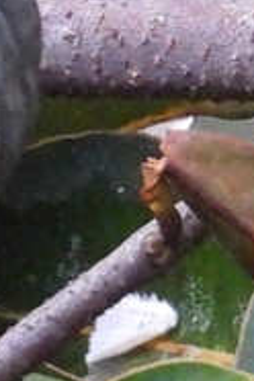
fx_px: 67411
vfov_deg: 0.3
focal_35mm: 6370
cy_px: 36
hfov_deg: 0.2
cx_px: -383
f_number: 5.6
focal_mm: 178
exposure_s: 1/125
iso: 1400
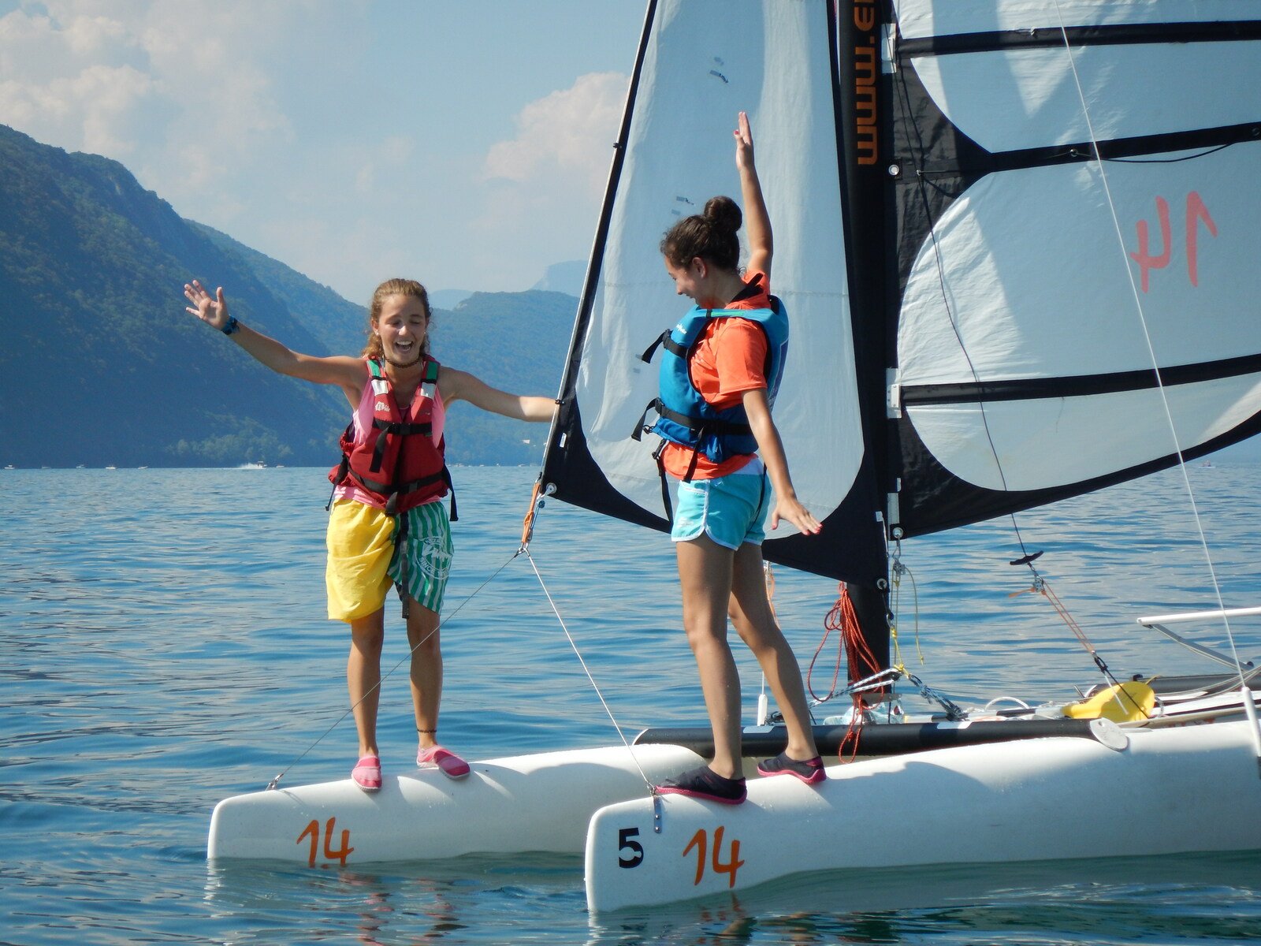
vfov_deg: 12.3
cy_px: 473
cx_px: 630
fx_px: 4371
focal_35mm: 120
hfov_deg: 16.4
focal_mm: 21.5
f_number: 4.9
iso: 125
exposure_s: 1/800
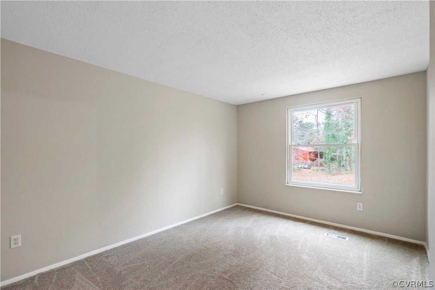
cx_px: 218
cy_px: 145
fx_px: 193
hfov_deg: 96.8
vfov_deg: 73.7
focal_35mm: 16
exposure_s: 1/30
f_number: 6.3
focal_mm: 16
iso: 800
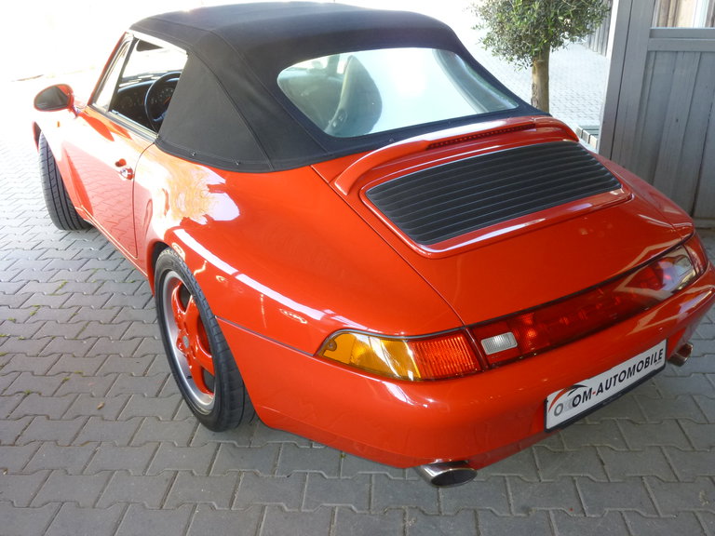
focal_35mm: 31
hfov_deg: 58.4
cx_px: 358
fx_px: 640
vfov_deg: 45.4
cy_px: 268
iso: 160
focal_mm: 5.5
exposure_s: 1/30
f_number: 3.6
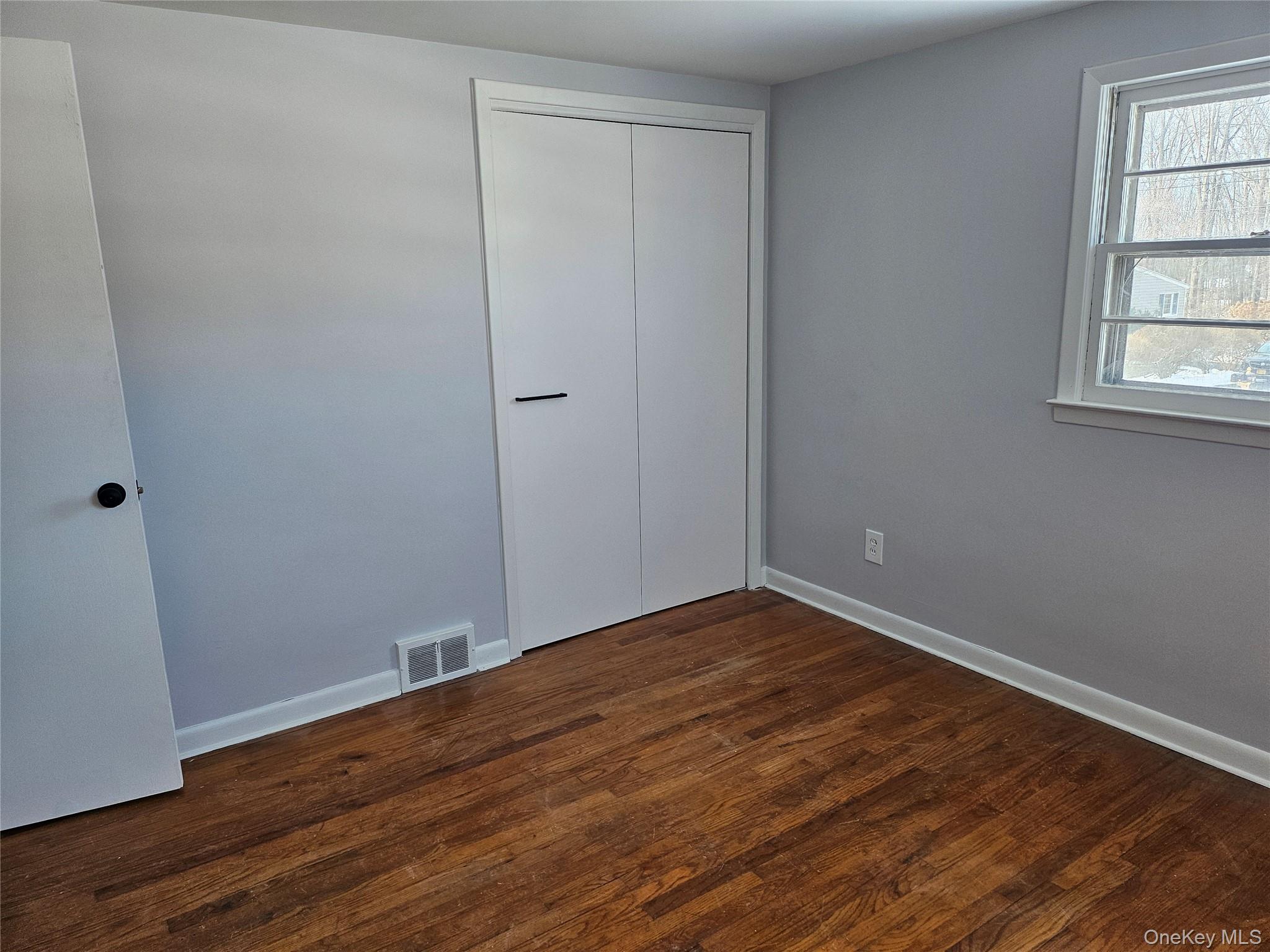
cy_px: 476
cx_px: 635
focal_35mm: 24
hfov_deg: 71.6
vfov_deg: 56.8
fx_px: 881
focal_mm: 5
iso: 125
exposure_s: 1/180
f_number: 1.8
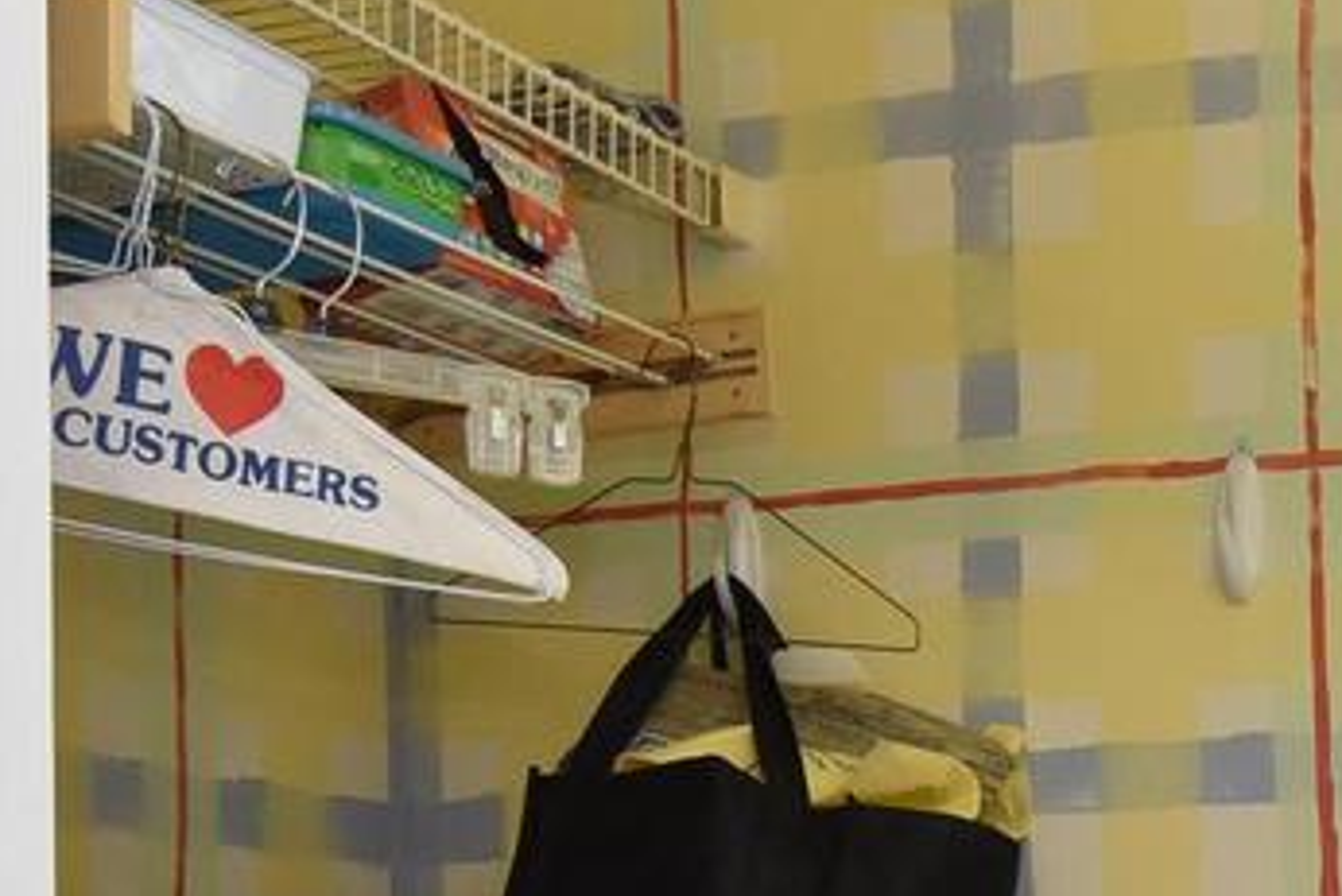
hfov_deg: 25.6
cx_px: 1350
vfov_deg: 17.1
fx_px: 2797
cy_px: 1160
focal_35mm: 75
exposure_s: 1/80
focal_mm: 12
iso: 800
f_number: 9
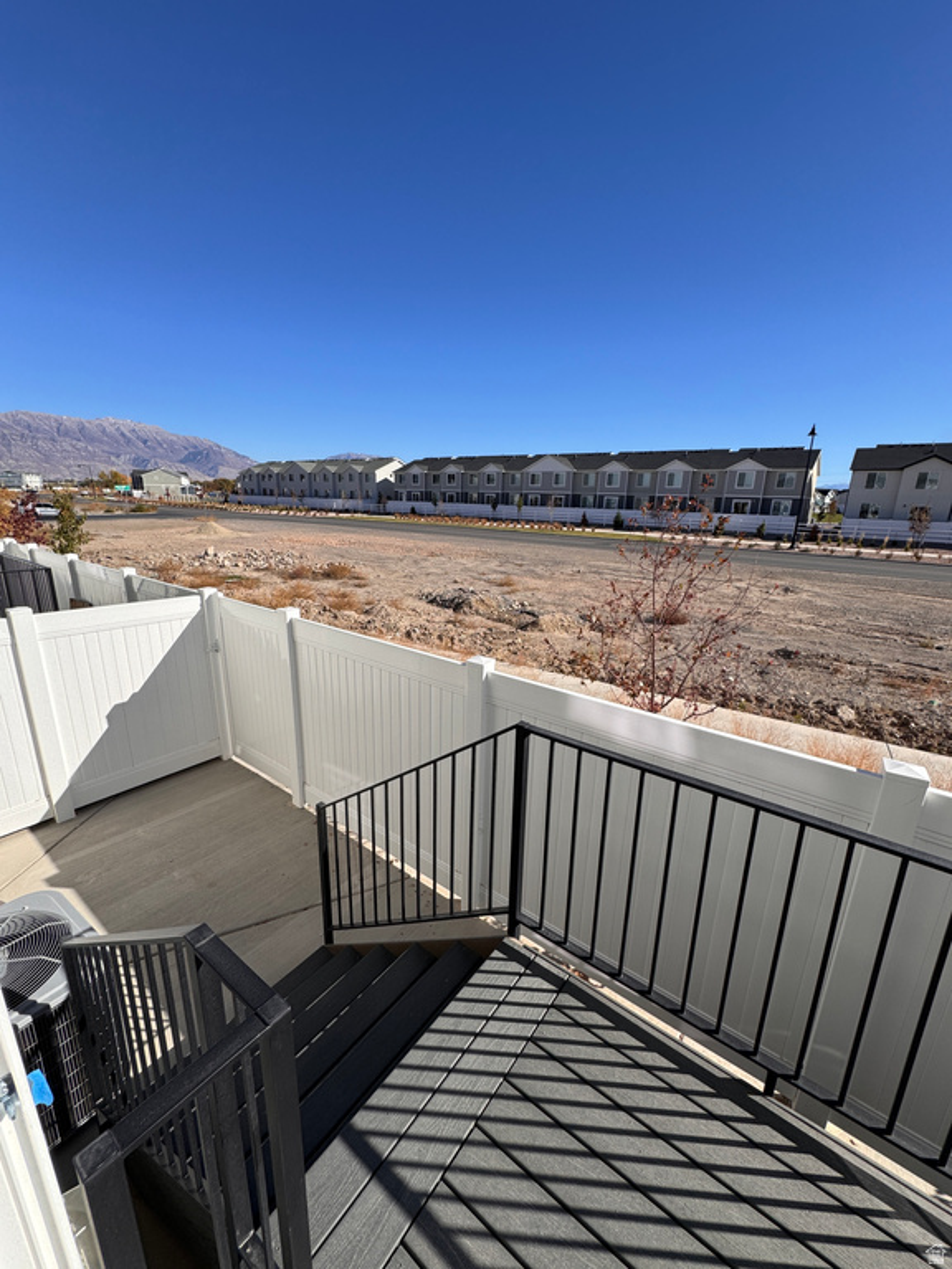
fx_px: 513
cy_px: 634
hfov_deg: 85.7
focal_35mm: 14
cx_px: 476
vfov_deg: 102.1
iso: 50
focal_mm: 2.22
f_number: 2.2
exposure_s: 1/2208
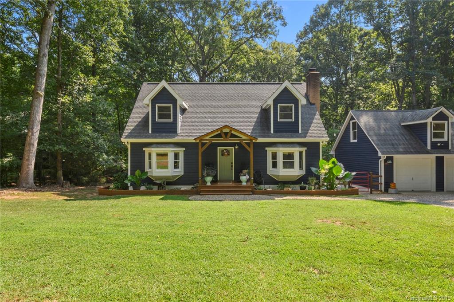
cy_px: 151
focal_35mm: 19
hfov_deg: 87.0
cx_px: 227
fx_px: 239
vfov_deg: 64.5
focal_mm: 13
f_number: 14
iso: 250
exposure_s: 1/80
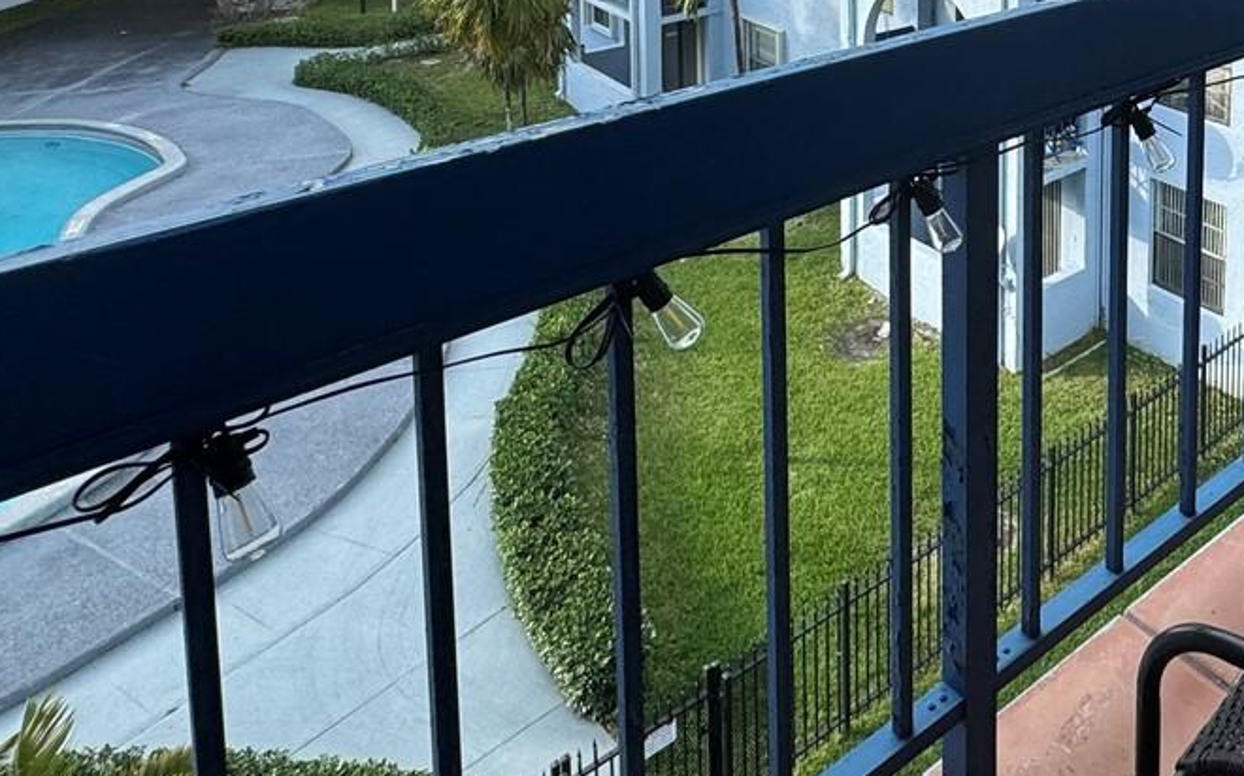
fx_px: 1220
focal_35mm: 36
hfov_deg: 48.6
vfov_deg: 29.8
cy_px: -177
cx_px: 1106
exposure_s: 1/741
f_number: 2.2
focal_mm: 2.22
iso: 40
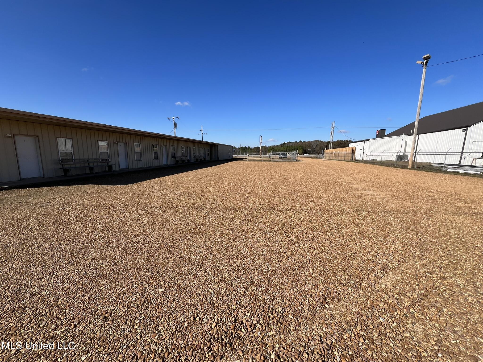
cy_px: 181
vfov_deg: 89.9
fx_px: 181
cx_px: 242
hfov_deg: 106.2
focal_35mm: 13
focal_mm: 1.57
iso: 32
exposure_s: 1/1876
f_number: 1.8
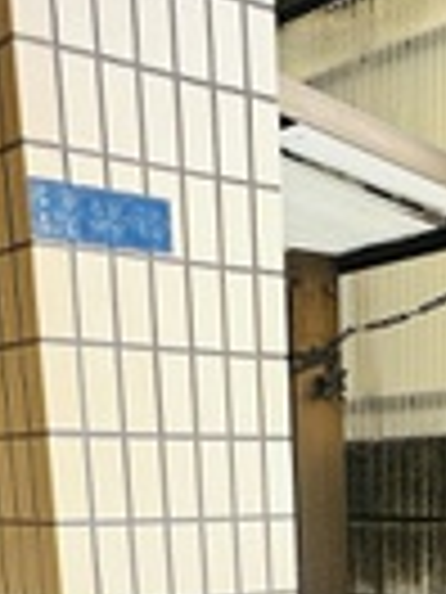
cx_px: 430
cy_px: 832
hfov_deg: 19.4
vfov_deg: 22.6
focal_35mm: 74
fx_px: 1271
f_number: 2.2
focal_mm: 2.22
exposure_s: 1/99
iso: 80
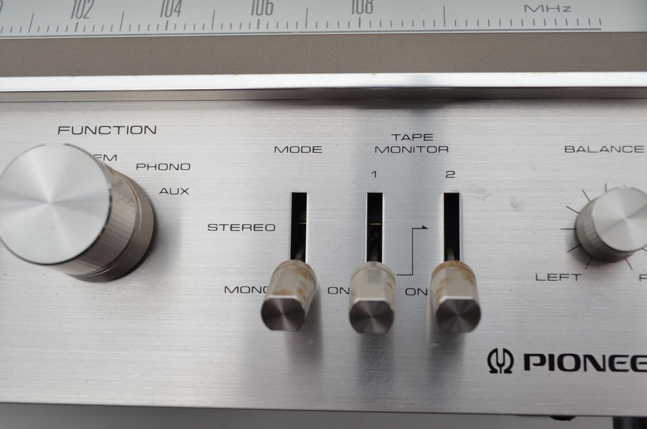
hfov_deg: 41.2
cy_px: 214
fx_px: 861
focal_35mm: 48
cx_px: 324
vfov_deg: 28.0
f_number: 8
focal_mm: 32
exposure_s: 1/125
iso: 250
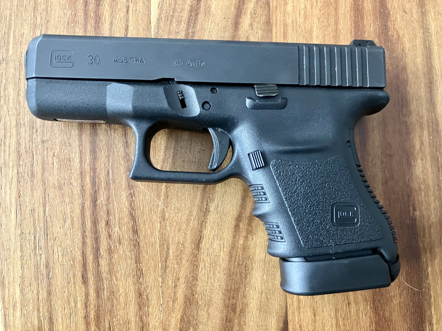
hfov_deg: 63.4
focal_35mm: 28
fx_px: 358
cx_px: 221
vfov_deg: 49.7
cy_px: 166
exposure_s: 1/40
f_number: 1.8
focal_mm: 3.99
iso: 400
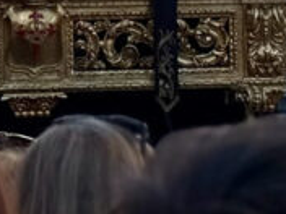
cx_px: 198
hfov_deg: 7.1
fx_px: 2305
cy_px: -238
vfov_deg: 5.2
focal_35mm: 279
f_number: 1.78
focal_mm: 6.76
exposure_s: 1/1203
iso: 64
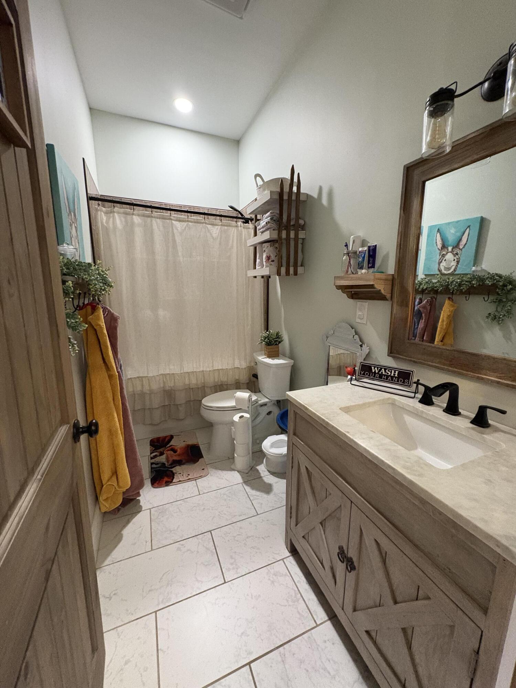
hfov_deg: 85.7
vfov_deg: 102.1
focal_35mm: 14
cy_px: 344
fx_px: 278
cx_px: 258
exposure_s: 1/60
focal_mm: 2.22
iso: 800
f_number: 2.2
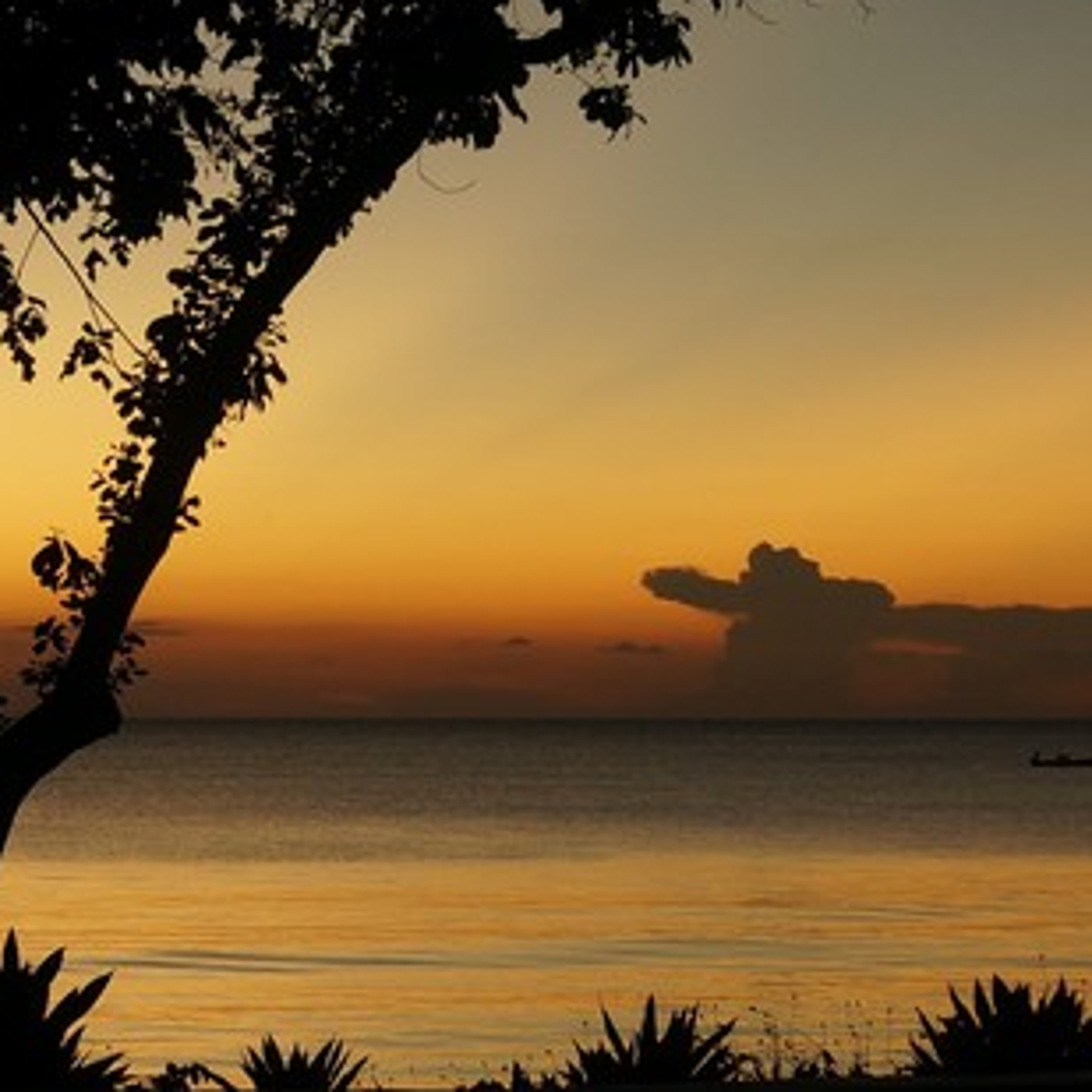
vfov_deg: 12.5
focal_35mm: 139
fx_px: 4961
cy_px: 717
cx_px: 177
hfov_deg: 12.5
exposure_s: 1/60
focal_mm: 28
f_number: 4.5
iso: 200
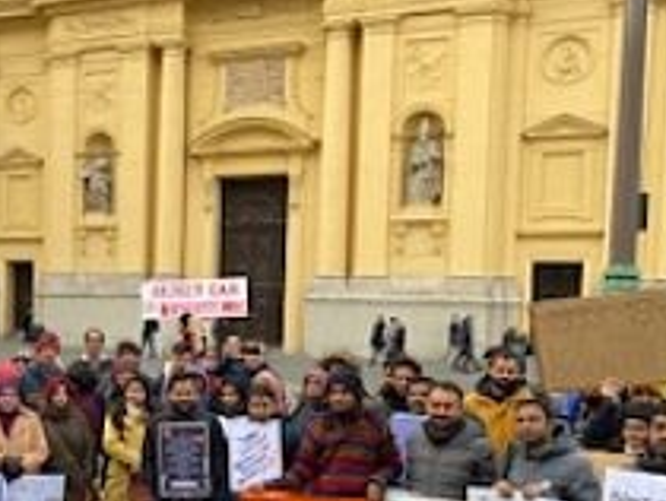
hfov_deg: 38.4
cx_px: 105
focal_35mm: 47
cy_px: 347
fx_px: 905
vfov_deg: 30.6
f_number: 1.8
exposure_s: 1/328
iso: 32
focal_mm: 4.25
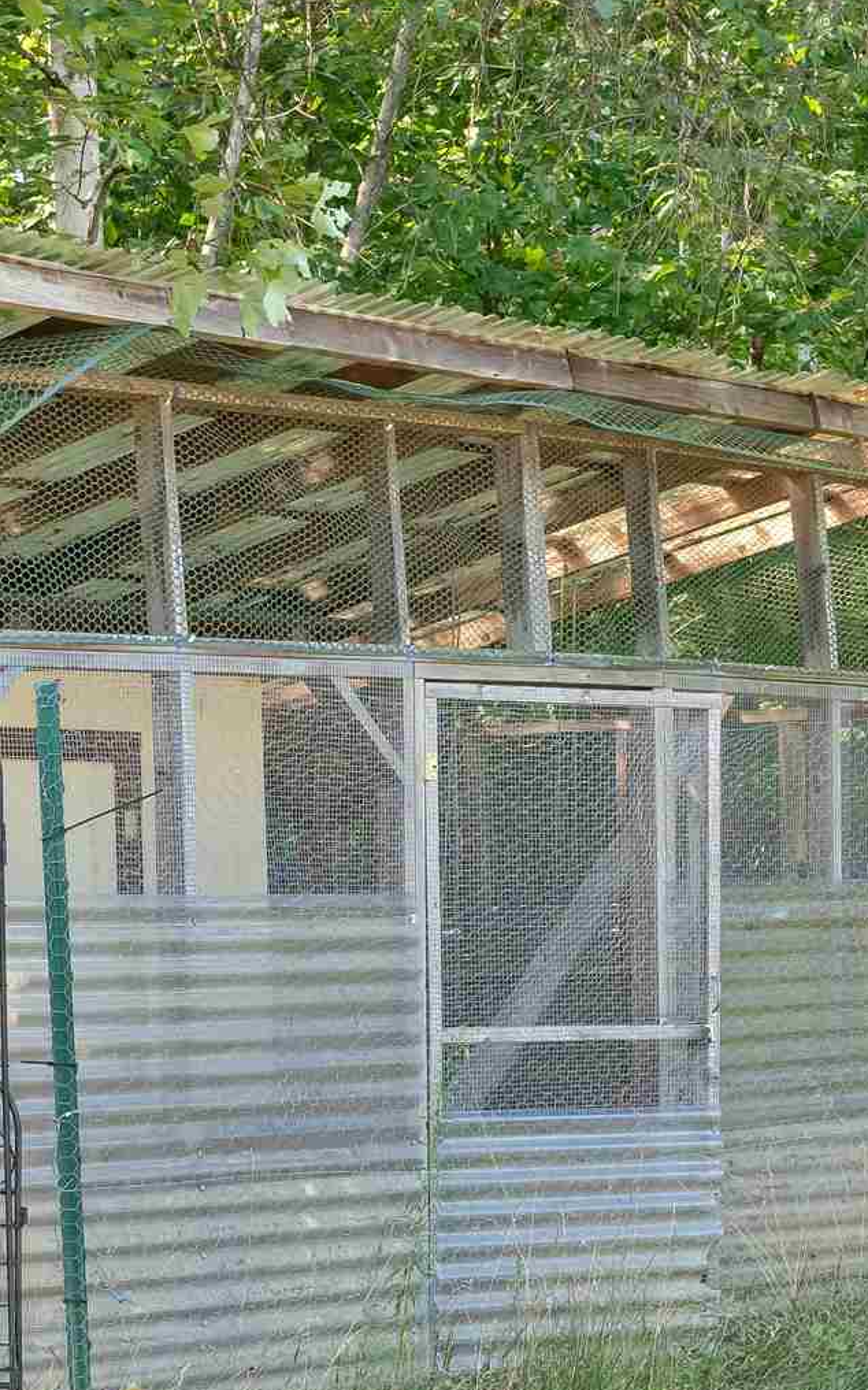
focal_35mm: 108
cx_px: 327
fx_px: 4089
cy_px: 951
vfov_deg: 19.2
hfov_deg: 12.1
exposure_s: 1/125
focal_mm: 35
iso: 800
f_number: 8
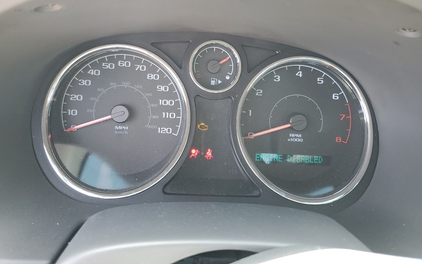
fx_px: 322
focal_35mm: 28
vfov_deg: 44.3
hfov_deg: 66.5
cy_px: 103
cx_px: 211
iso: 99
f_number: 1.5
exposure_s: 1/120
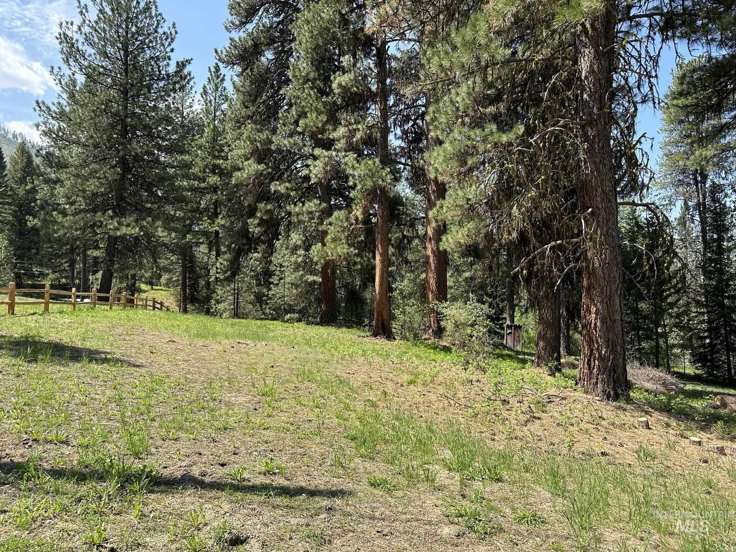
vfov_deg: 56.8
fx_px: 510
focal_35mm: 24
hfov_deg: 71.6
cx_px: 368
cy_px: 276
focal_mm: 6.86
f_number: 1.78
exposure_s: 1/1664
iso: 80
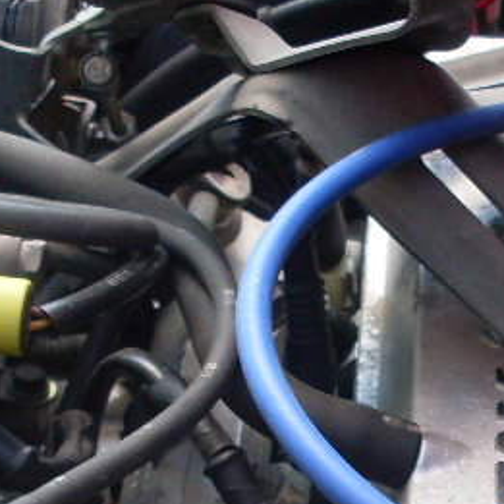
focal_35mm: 132
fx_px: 2174
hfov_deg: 13.1
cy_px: 533
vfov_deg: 13.0
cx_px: 433
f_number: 2.8
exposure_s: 1/90
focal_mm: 6.3
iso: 100
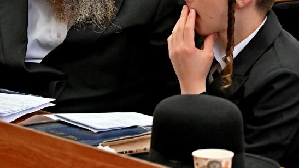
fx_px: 2799
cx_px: 131
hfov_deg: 6.1
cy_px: 9
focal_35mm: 353
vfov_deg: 3.4
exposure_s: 1/320
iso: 640
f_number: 4
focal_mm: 120
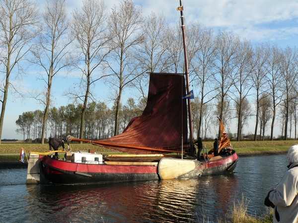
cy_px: 112
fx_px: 310
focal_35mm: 36
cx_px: 149
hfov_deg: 51.4
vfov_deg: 39.7
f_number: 5.6
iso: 100
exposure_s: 1/200
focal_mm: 6
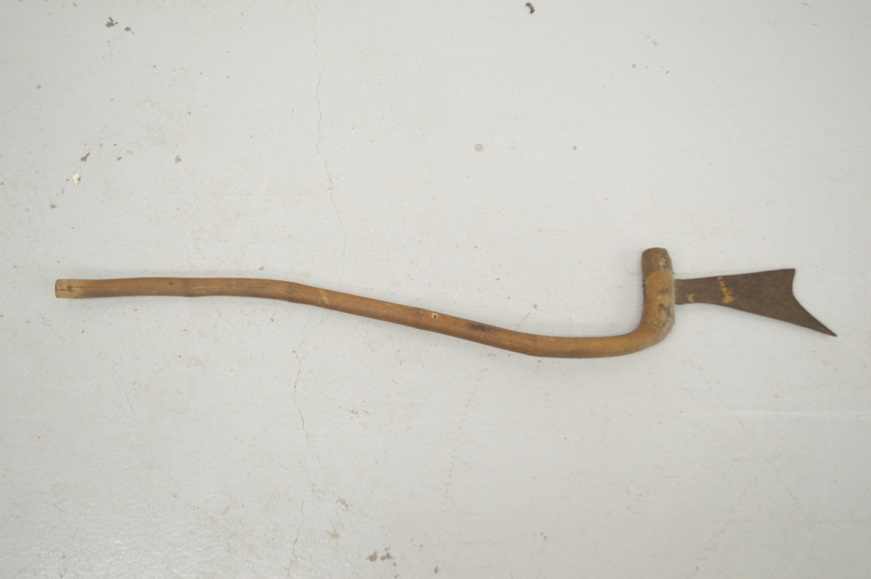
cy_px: 290
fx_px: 943
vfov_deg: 34.1
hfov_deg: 49.6
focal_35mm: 39
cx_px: 436
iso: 400
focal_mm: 26
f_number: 4.2
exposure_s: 1/30
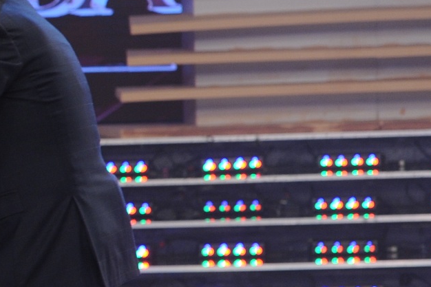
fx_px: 4979
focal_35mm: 416
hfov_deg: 4.9
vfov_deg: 3.3
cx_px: -412
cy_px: 178
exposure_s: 1/250
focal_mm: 102
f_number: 4.5
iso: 800
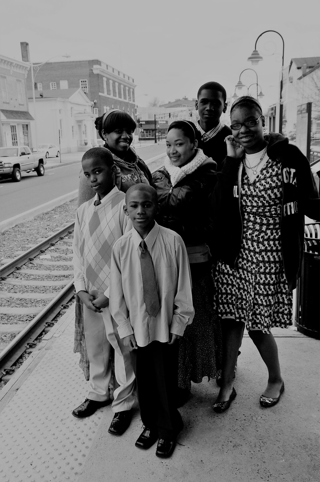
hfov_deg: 36.8
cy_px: 241
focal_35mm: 36
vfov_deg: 53.2
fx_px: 481
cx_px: 160
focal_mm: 24
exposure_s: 1/250
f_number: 8
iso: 400
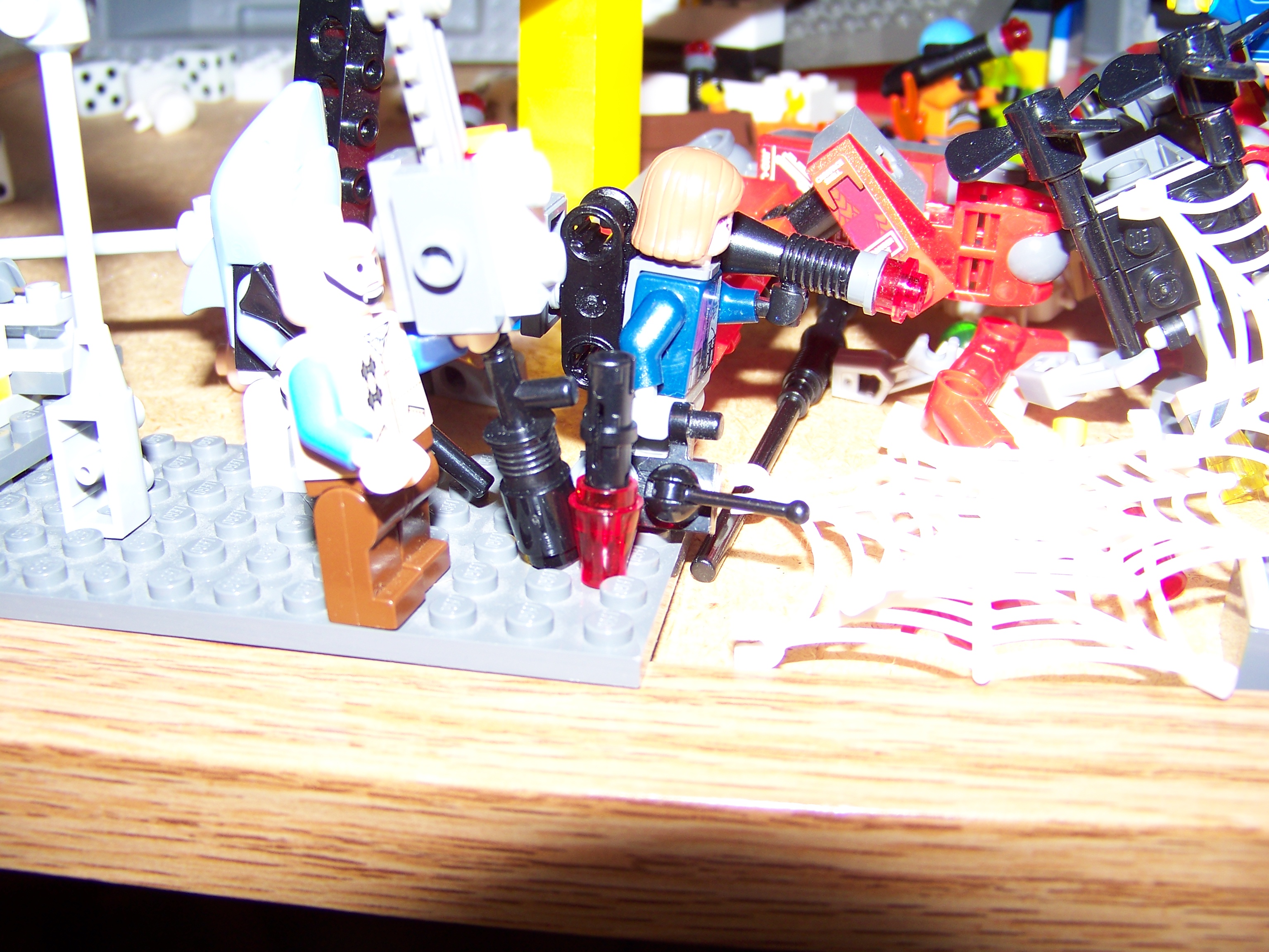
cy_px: 476
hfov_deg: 51.4
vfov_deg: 39.7
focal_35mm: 36
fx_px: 1320
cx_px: 634
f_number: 2.8
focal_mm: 5.85
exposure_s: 1/30
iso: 64
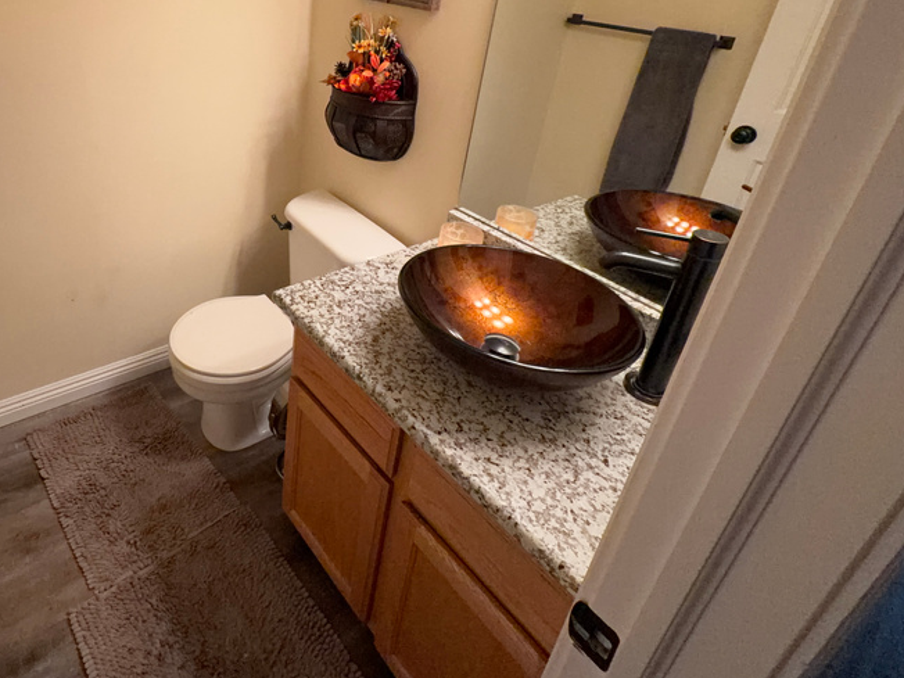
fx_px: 575
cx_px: 247
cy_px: 187
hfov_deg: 72.1
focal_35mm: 22
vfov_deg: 58.6
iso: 250
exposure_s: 1/100
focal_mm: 2.22
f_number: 2.2
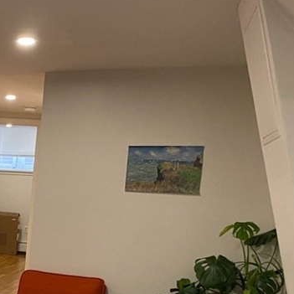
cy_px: 262
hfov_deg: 23.0
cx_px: -82
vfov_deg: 25.0
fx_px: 644
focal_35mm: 67
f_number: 1.8
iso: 160
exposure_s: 1/60
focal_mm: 4.25
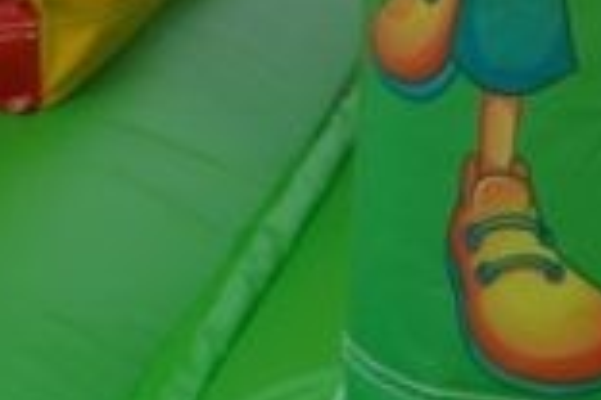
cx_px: 1553
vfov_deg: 8.2
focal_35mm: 158
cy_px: -479
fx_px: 2638
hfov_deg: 10.6
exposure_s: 1/320
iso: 100
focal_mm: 16
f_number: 5
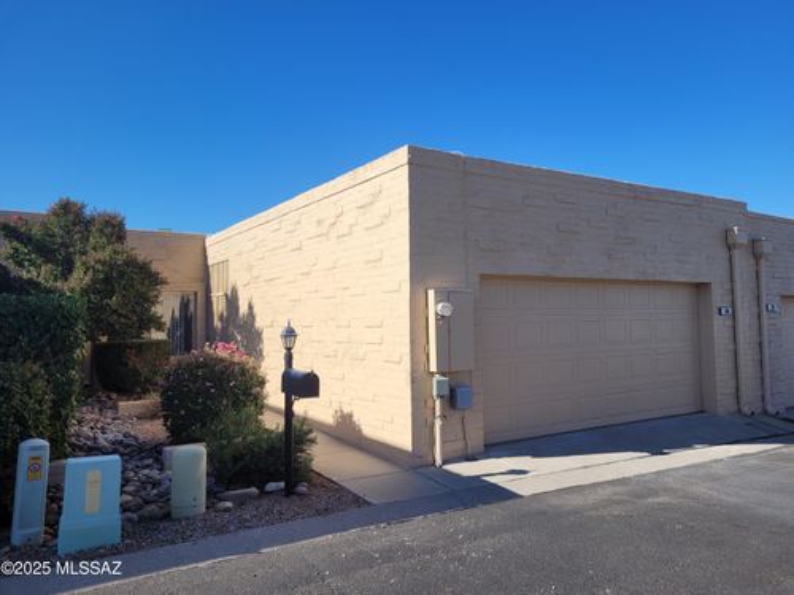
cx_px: 397
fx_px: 596
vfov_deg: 53.1
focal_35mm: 26
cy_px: 298
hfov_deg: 67.3
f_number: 1.8
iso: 40
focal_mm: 5.4
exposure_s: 1/2443
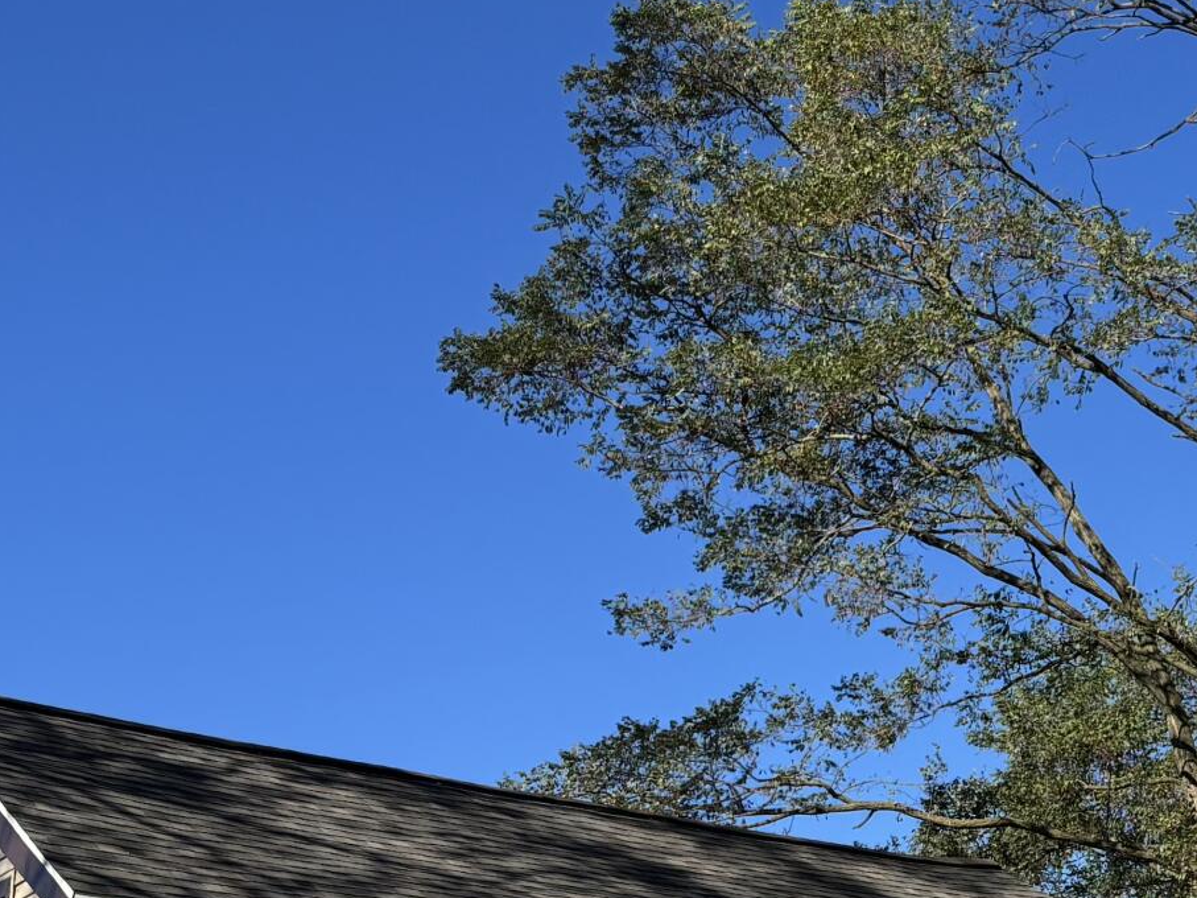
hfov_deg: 22.1
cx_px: 1131
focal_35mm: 86
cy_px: 858
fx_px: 2973
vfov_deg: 16.9
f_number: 1.6
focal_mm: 5.96
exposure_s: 1/3106
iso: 50
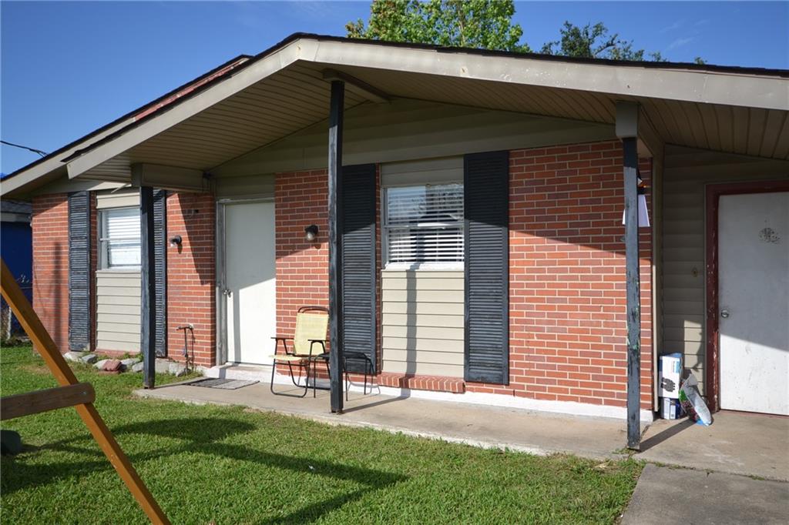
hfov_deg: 61.9
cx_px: 394
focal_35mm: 30
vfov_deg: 43.6
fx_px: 657
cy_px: 262
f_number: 8
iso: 100
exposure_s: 1/250
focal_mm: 20
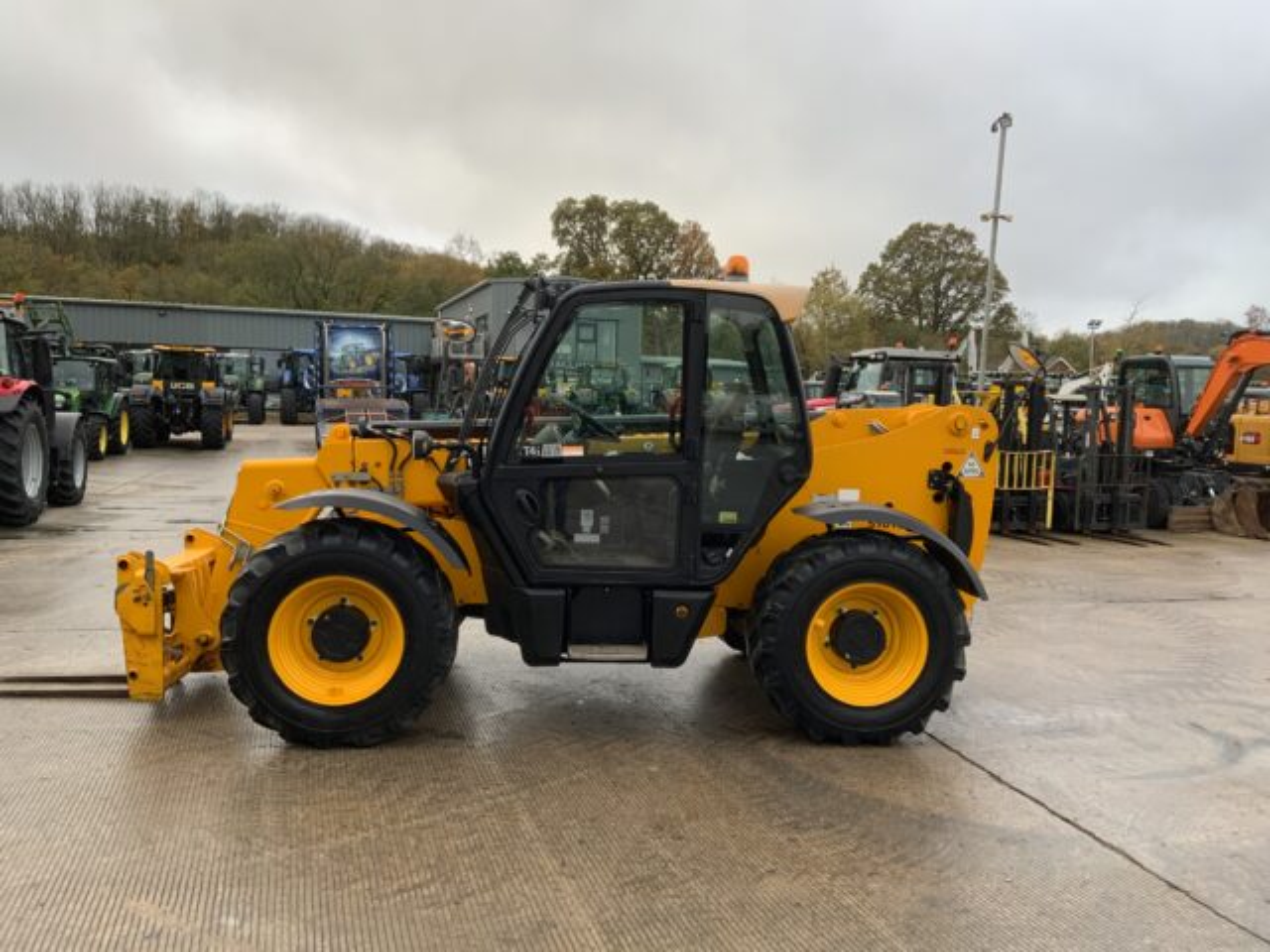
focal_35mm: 29
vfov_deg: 48.2
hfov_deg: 61.7
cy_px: 476
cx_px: 635
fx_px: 1064
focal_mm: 3
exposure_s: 1/122
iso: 32
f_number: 1.8
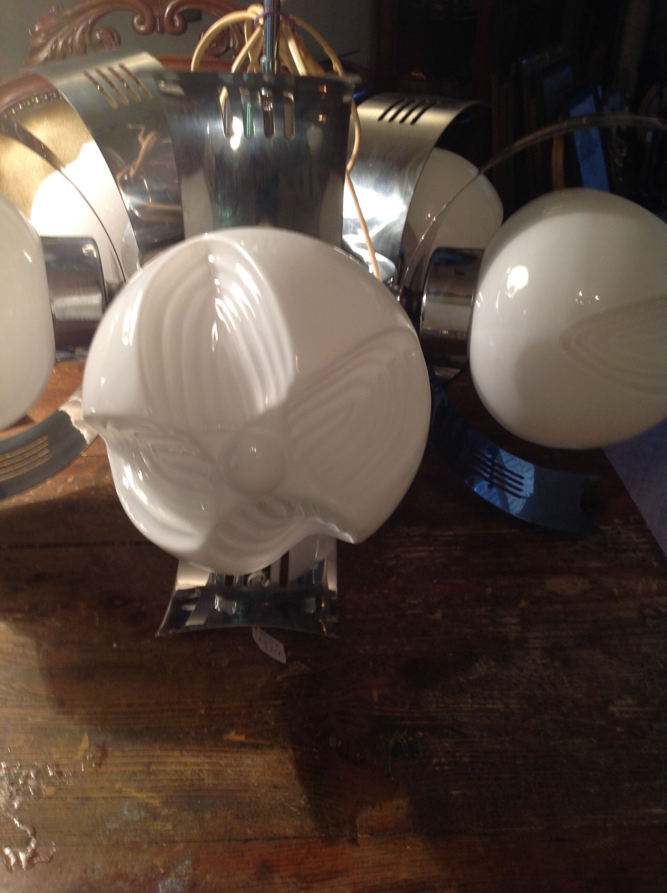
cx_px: 334
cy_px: 446
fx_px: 902
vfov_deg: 52.7
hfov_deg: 40.6
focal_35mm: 35
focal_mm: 4.28
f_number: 2.4
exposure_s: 1/15
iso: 80
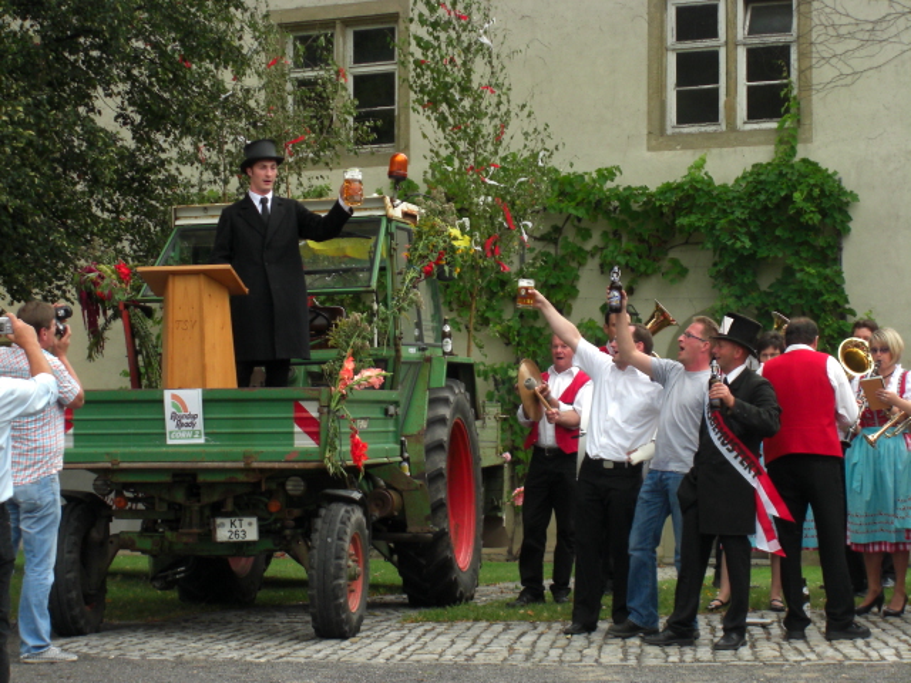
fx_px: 3000
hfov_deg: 17.3
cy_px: 342
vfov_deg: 13.0
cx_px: 456
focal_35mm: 114
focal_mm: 23.7
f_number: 5.1
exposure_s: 1/160
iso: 200
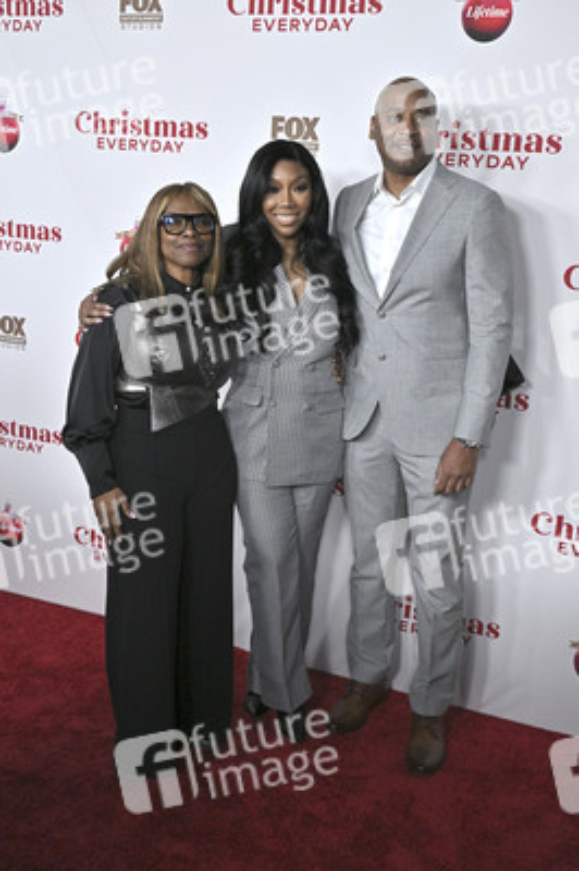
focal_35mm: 39
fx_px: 942
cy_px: 436
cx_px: 290
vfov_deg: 49.6
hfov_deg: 34.2
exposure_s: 1/320
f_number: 5.6
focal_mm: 39
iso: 2500
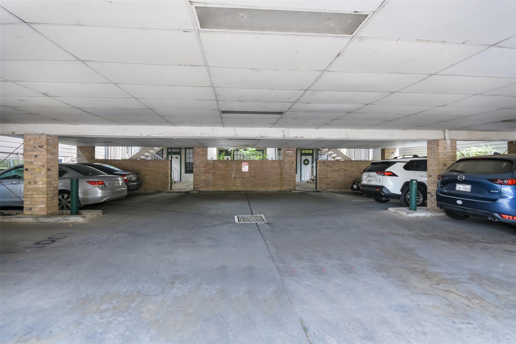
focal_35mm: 15
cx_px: 258
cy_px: 172
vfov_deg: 77.3
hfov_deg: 100.4
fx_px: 215
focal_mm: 10
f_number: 8
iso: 200
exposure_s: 1/20
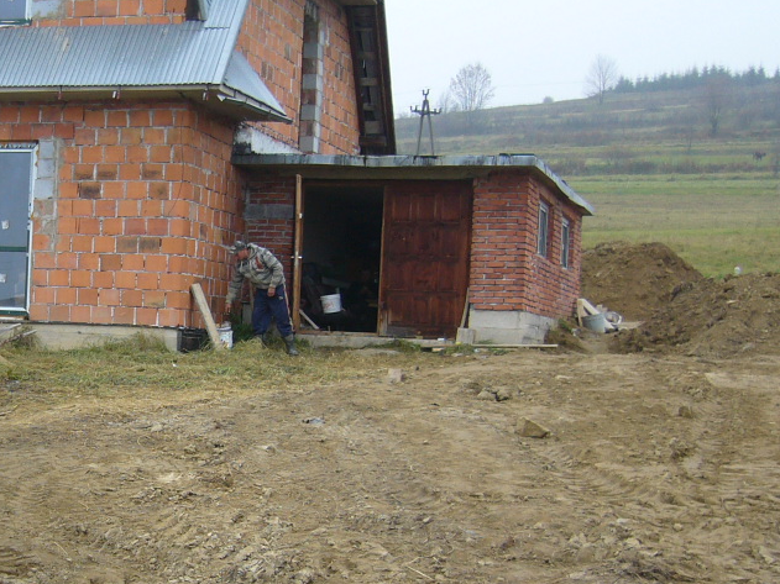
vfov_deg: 20.7
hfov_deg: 26.6
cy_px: 380
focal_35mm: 71
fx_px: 1600
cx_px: 108
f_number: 2.8
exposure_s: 1/125
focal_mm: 5.8
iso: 80
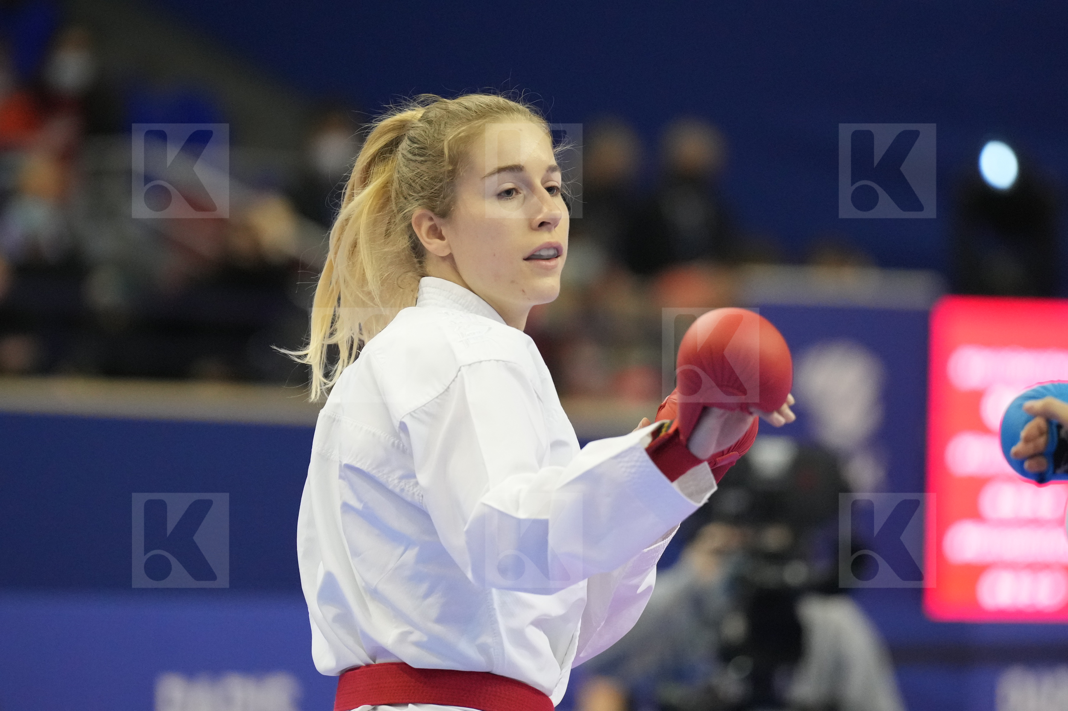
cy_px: 356
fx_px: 8898
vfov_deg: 4.6
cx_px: 534
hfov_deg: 6.9
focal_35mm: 300
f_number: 2.8
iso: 4000
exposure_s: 1/1000
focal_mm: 200
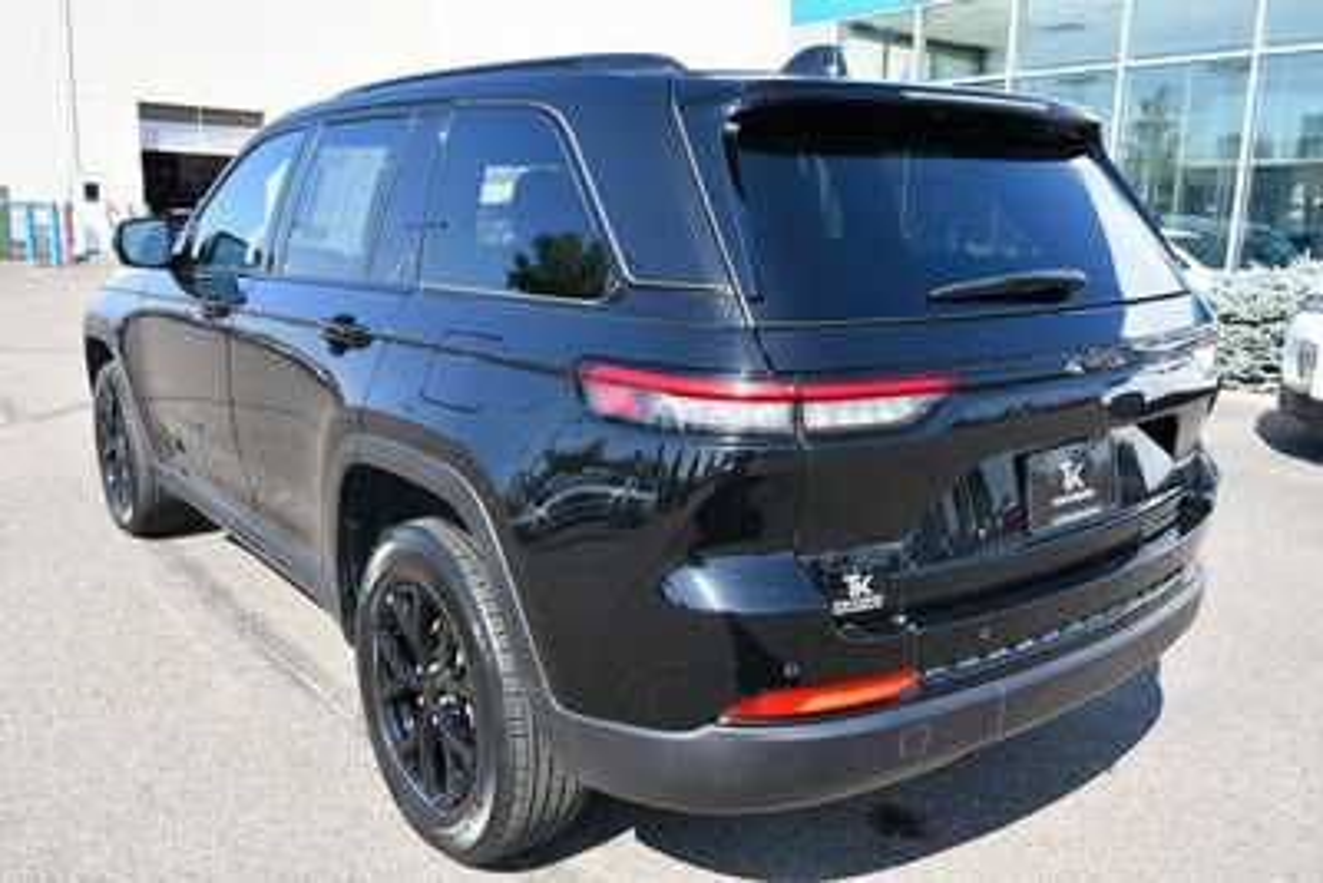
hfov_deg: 61.9
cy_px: 442
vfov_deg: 43.6
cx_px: 662
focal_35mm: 30
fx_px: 1103
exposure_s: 1/250
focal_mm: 20
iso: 200
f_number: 7.1
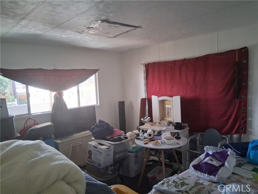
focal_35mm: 26
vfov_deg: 53.1
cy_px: 97
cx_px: 129
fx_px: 194
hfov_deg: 67.3
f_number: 1.8
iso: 400
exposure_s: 1/120
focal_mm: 3.98
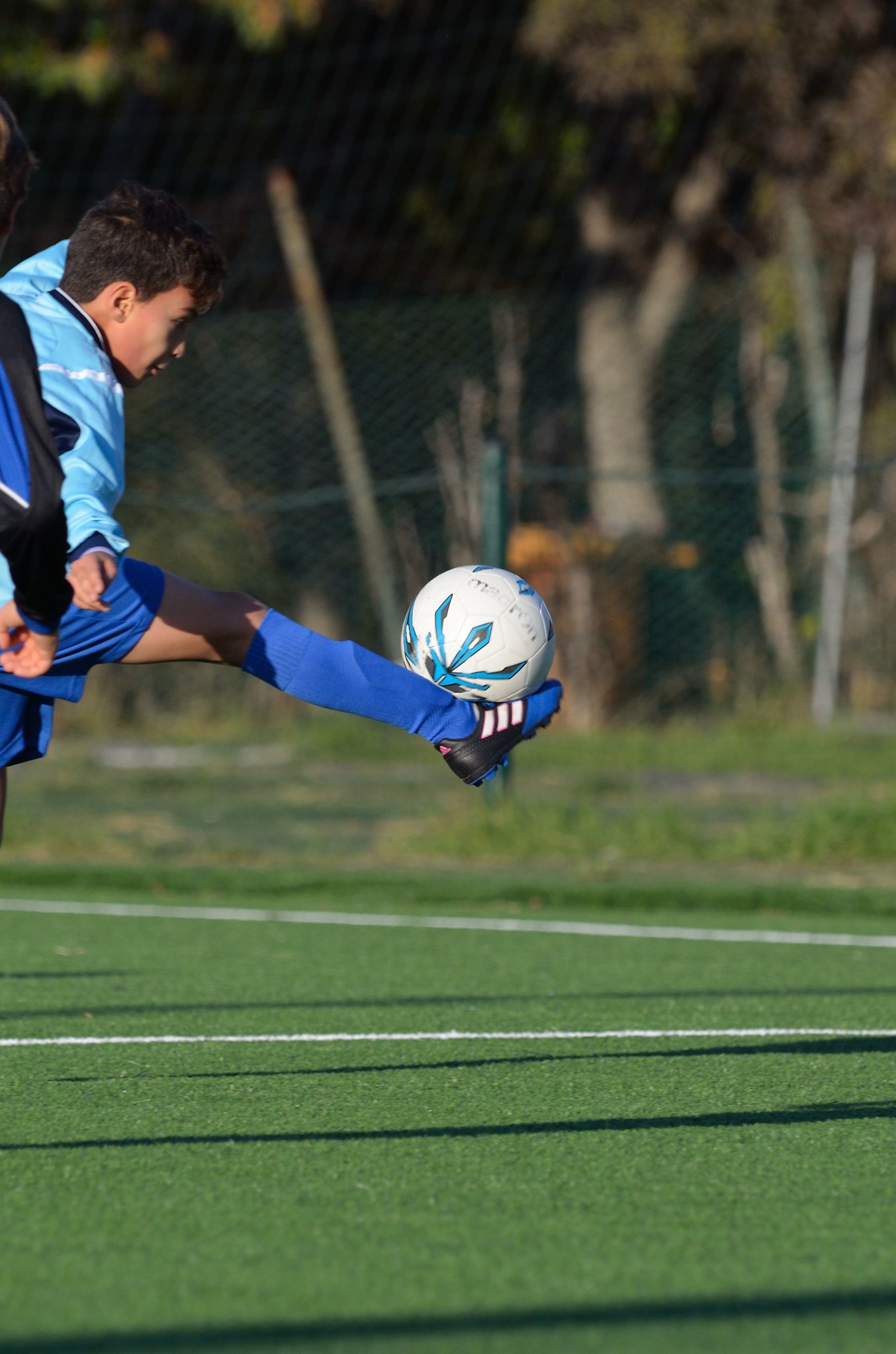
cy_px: 686
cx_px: 462
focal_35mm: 616
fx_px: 23105
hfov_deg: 2.2
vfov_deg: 3.4
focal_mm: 350
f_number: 5.6
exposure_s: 1/1250
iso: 400
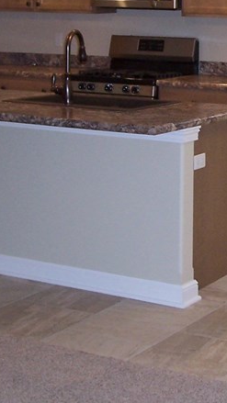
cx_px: 217
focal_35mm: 88
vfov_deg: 23.9
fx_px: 941
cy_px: 103
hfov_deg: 13.6
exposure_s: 1/60
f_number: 2.7
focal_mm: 5.6
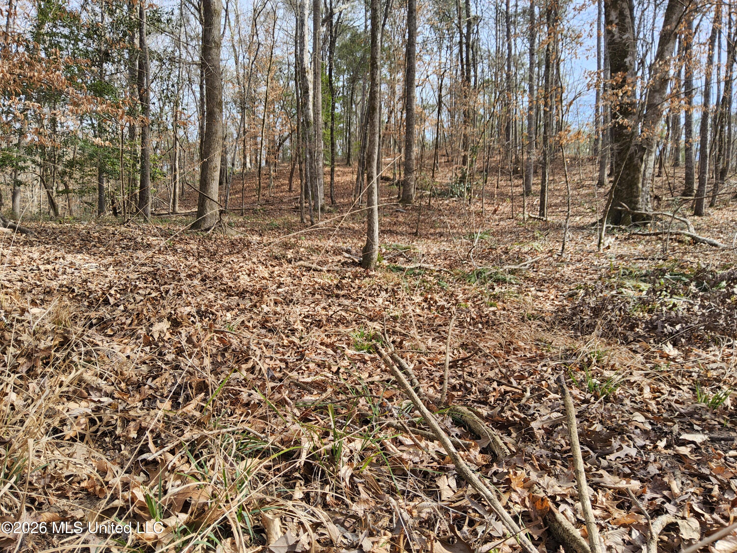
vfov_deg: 54.9
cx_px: 368
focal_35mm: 25
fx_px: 532
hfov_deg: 69.4
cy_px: 276
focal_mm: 3.08
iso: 32
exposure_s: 1/357
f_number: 2
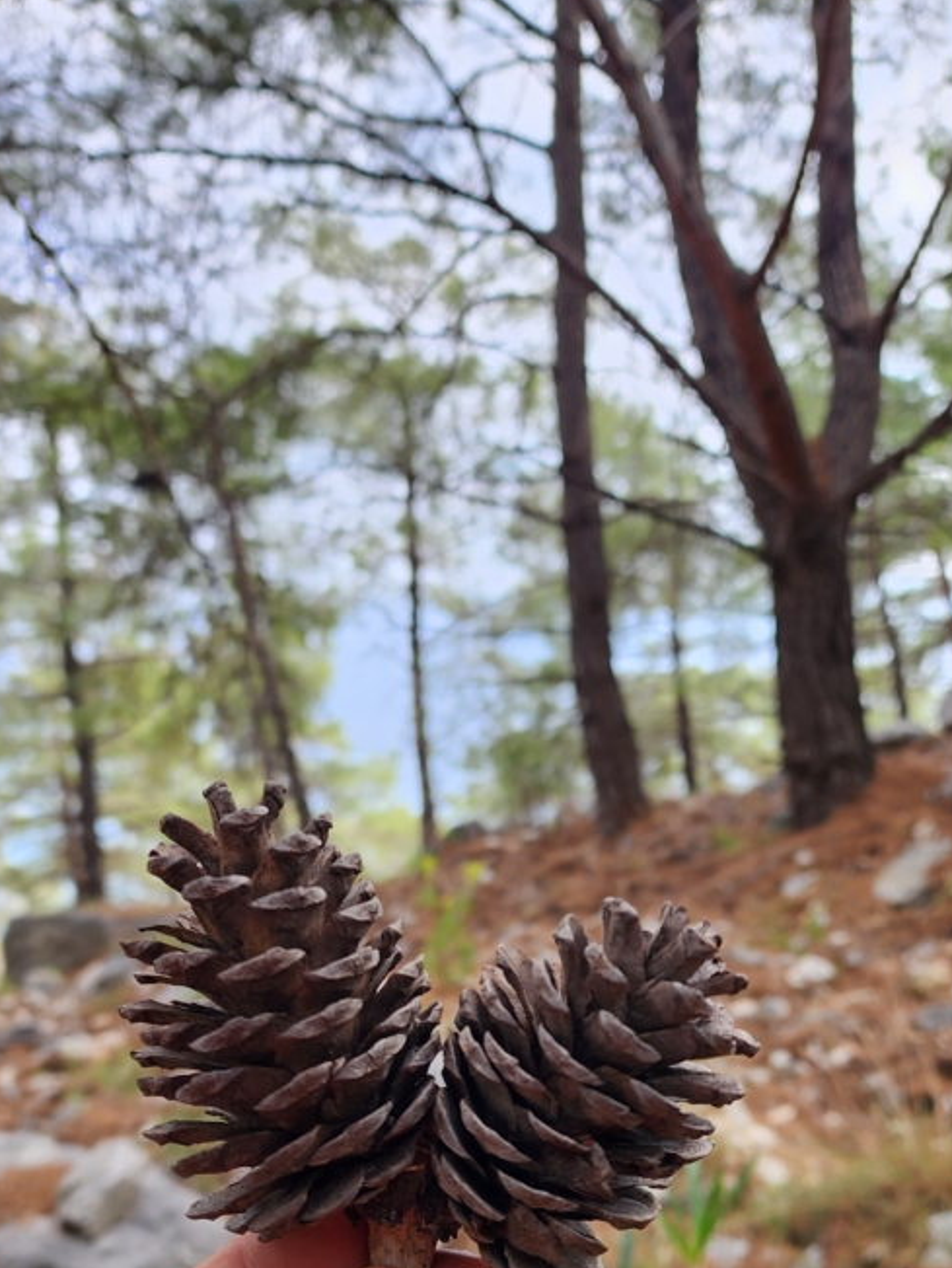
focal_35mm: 37
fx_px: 1355
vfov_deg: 48.7
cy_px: 904
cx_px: 463
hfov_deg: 38.7
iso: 32
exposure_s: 1/180
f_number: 1.8
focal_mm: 6.4
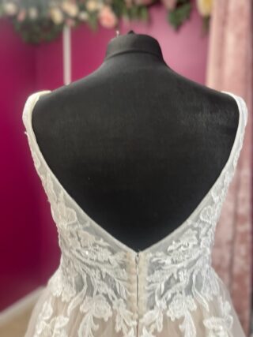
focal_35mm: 26
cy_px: 168
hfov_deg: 53.0
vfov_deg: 67.3
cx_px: 126
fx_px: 253
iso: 125
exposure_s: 1/50
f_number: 1.6
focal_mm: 5.1
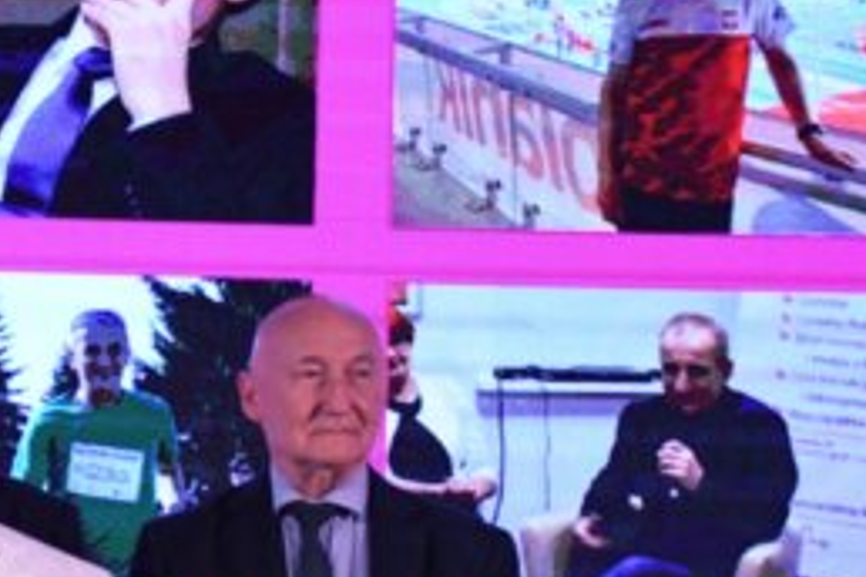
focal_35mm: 161
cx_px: -151
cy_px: 565
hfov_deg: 12.5
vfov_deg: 8.5
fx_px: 3873
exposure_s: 1/200
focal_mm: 45
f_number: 4.5
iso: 2500
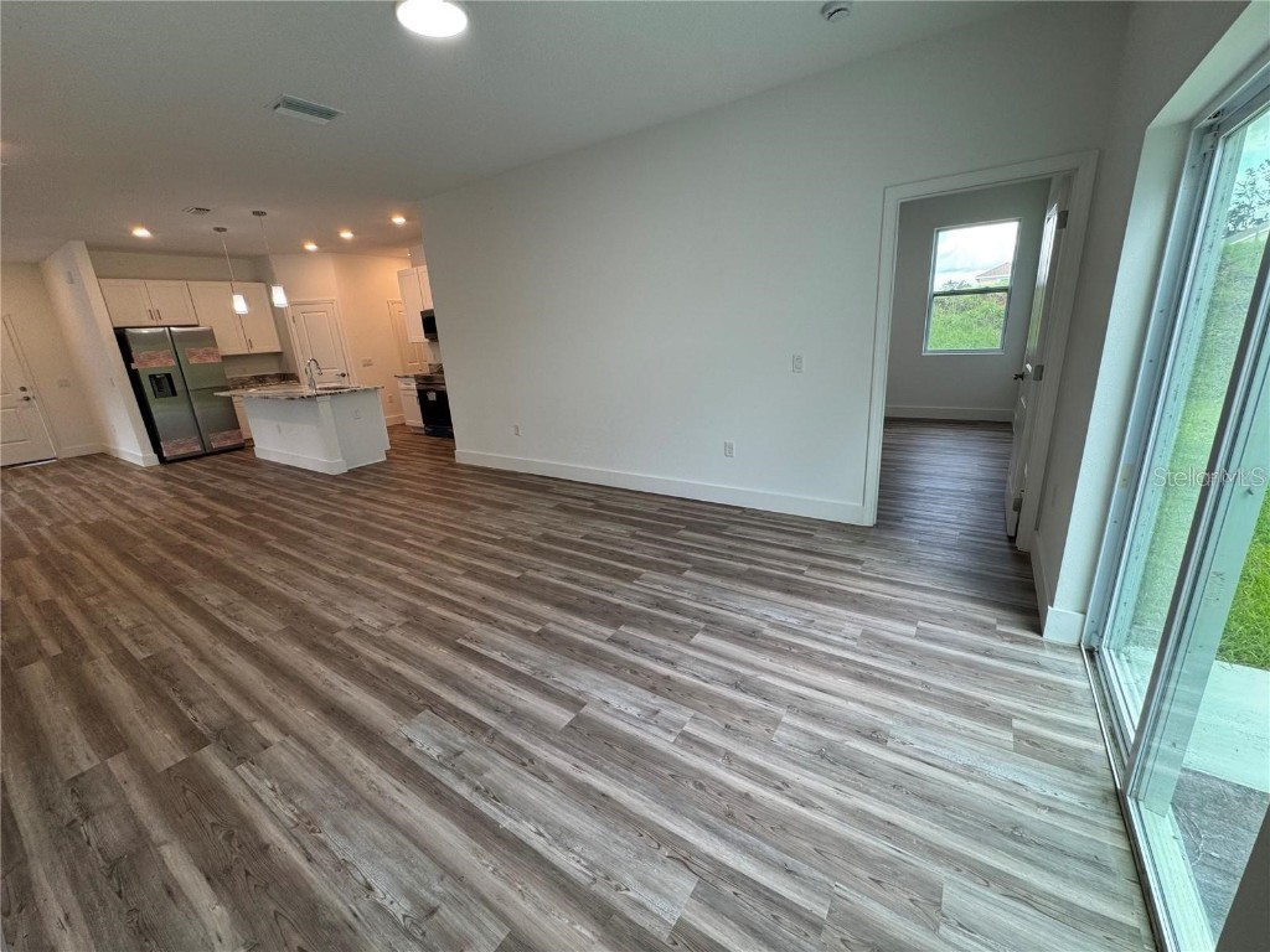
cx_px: 635
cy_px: 476
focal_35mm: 14
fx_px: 514
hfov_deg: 102.1
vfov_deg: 85.7
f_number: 2.2
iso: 125
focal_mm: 2.22
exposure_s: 1/120
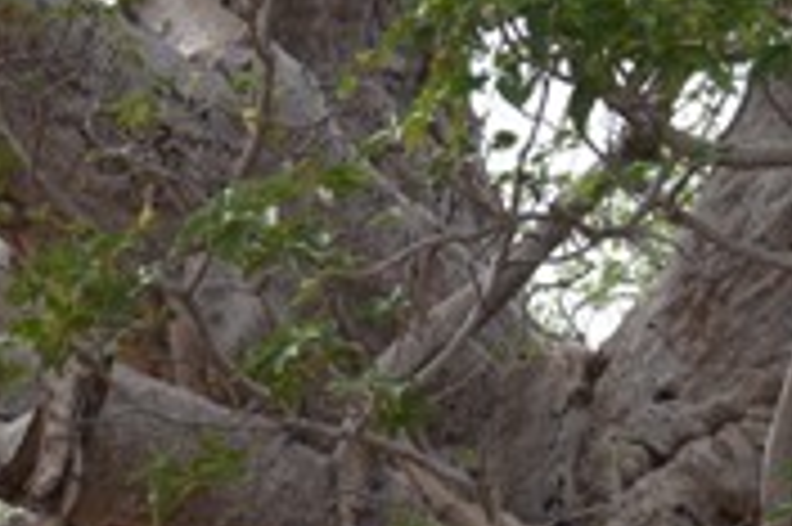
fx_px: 2637
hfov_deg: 16.8
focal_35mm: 120
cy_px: 827
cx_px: 765
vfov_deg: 10.9
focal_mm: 22
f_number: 8
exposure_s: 1/200
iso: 100
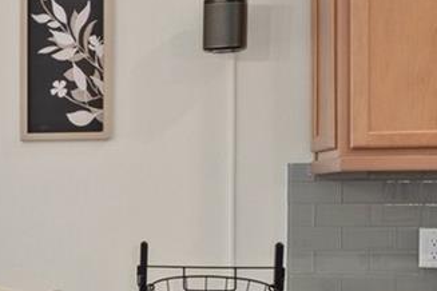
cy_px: 234
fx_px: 1068
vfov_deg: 15.4
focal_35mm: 88
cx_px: -351
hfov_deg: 18.2
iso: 320
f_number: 8
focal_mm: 18
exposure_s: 1/4
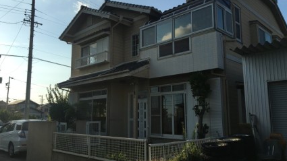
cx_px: 145
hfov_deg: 61.0
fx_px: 244
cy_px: 80
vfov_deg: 36.7
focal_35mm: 32
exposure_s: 1/1972
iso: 25
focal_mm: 4.15
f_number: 2.2
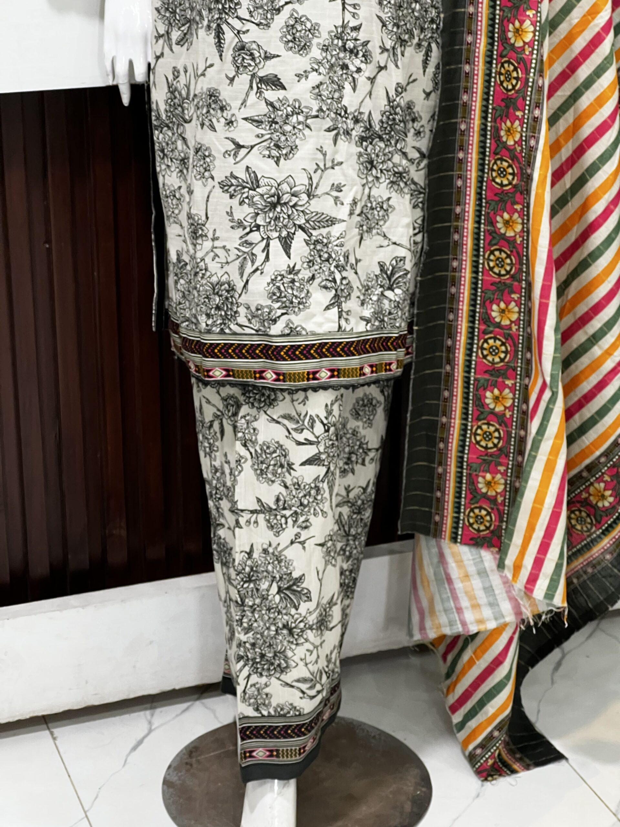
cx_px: 310
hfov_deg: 19.1
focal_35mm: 77
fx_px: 1839
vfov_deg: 25.3
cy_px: 414
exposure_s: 1/50
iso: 320
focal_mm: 9
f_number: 2.8
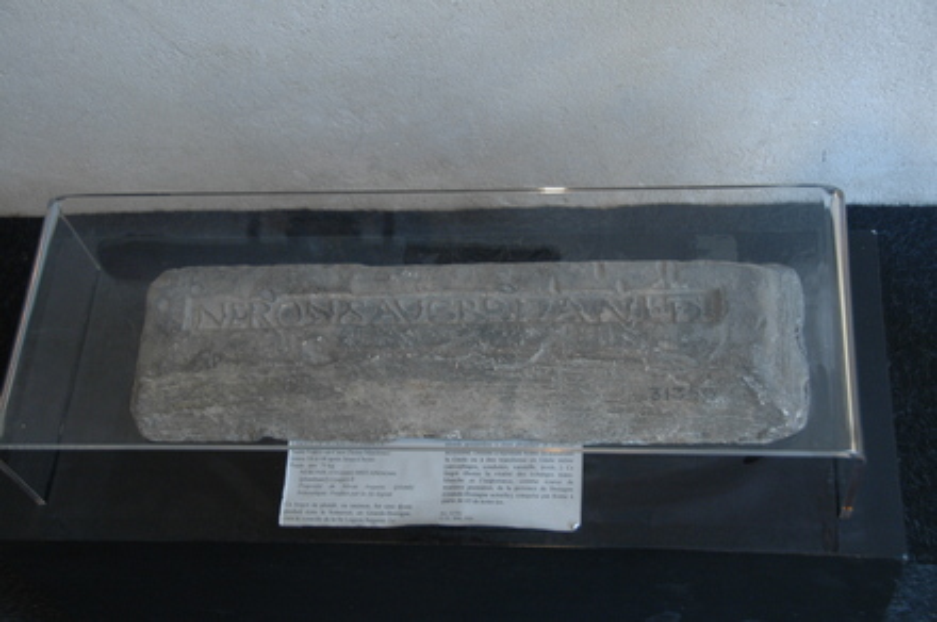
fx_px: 1403
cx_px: 468
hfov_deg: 36.9
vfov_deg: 25.0
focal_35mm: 54
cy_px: 311
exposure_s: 1/8
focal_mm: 36
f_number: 4.5
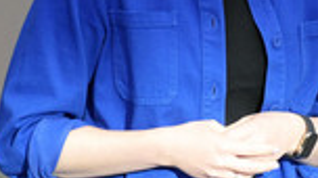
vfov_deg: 1.0
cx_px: 191
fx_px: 10214
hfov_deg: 1.8
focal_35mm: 1213
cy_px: 10
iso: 8000
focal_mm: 390
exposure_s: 1/400
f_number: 6.3
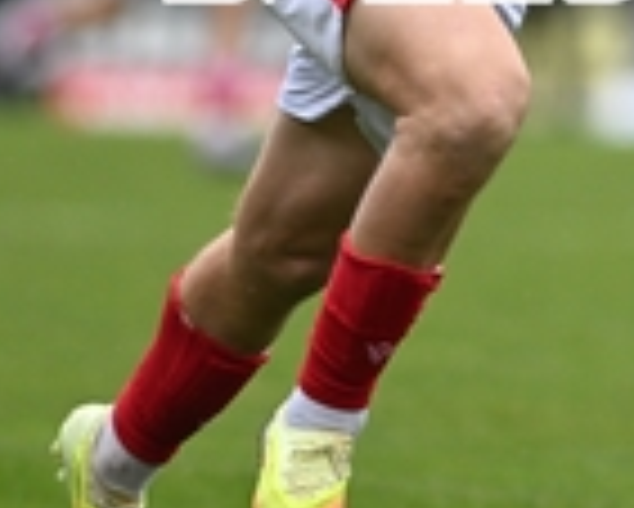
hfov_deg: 1.6
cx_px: 612
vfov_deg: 1.3
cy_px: -40
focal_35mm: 1197
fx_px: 22476
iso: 1250
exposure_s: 1/2000
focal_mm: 300
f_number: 3.2
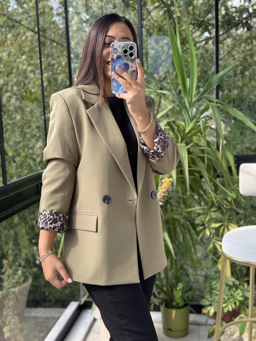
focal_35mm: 48
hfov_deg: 30.3
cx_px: 128
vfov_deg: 39.7
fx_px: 473
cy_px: 170
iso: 64
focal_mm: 6.76
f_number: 1.78
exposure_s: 1/228
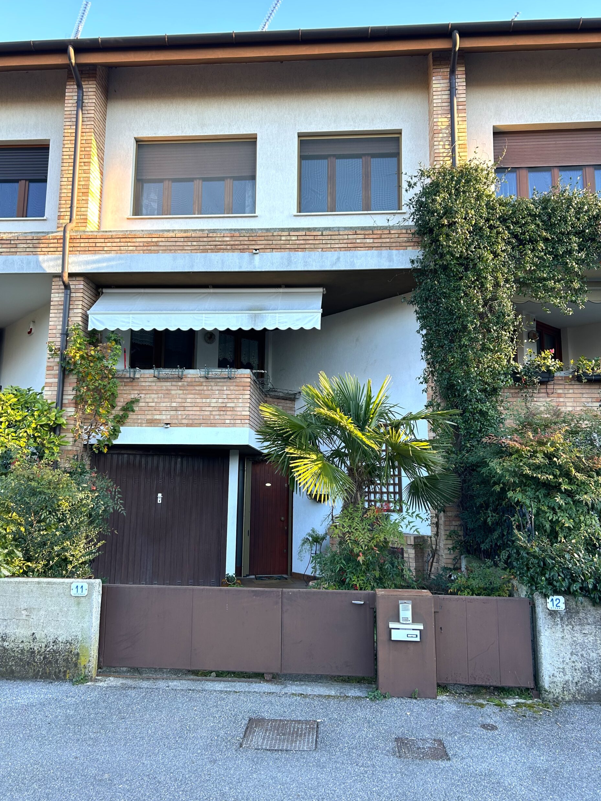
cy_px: 392
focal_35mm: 27
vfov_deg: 65.3
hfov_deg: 51.4
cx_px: 295
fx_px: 625
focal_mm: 5.7
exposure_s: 1/177
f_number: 1.5
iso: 40
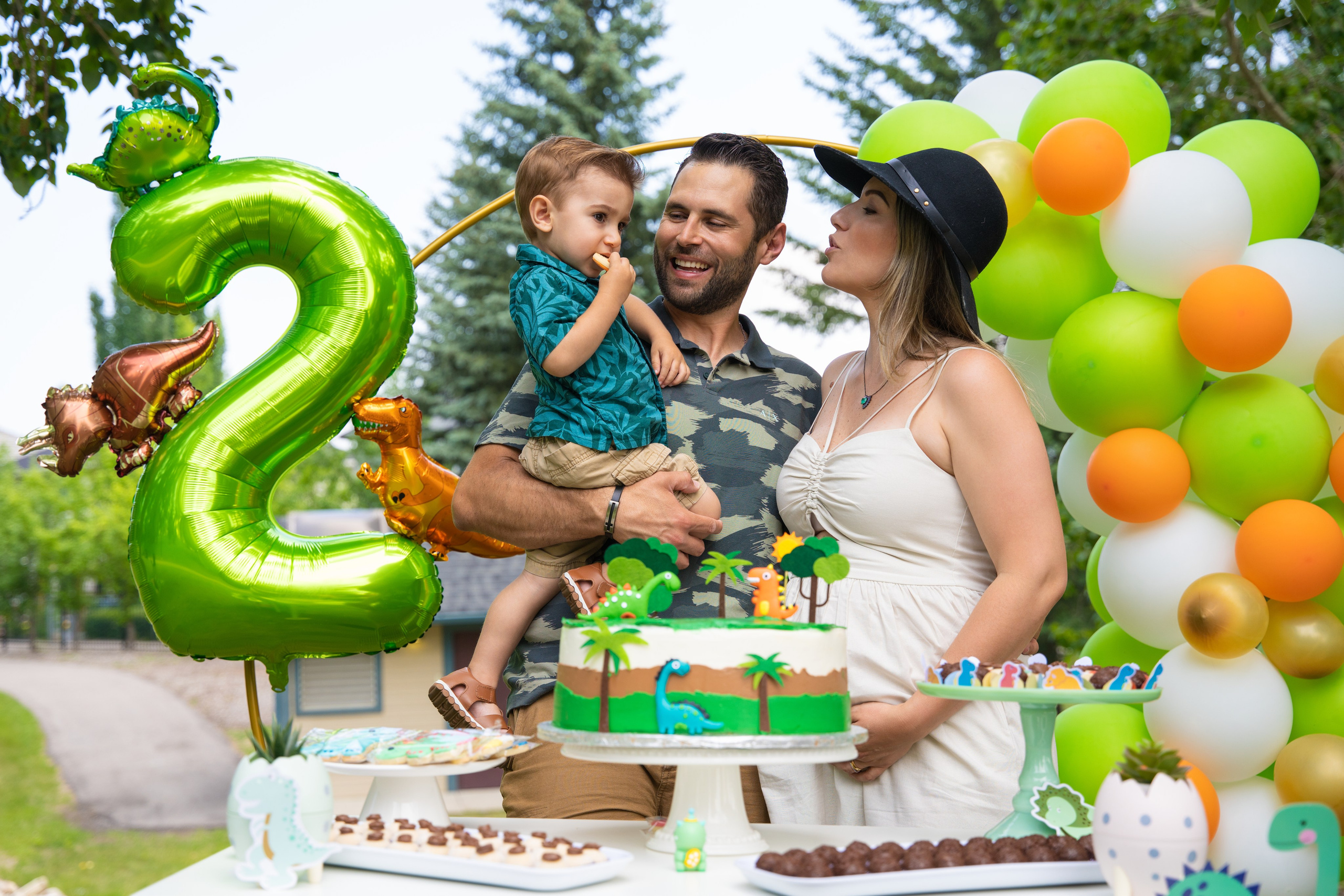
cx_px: 672
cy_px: 448
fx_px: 1848
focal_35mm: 50
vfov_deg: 27.3
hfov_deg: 40.0
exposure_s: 1/400
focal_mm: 49.5
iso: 200
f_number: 3.5
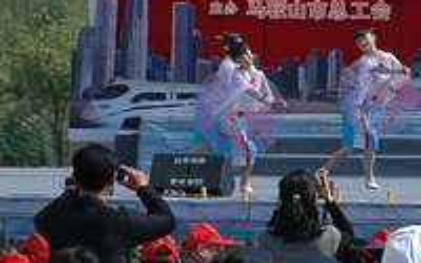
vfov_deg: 3.5
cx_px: 619
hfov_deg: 5.6
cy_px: 66
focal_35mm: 375
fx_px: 4303
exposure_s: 1/400
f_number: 10
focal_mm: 70
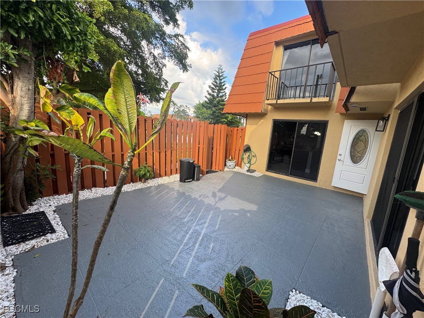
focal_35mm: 14
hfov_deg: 102.1
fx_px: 171
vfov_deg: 85.7
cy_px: 159
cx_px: 212
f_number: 2.2
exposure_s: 1/116
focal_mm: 2.22
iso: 40
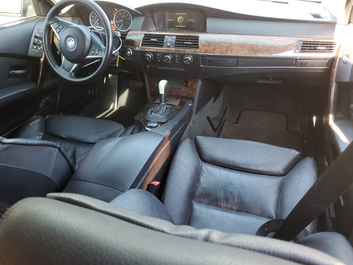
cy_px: 133
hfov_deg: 65.3
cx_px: 171
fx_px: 275
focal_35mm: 27
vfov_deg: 51.4
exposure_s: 1/60.2
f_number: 1.5
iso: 71
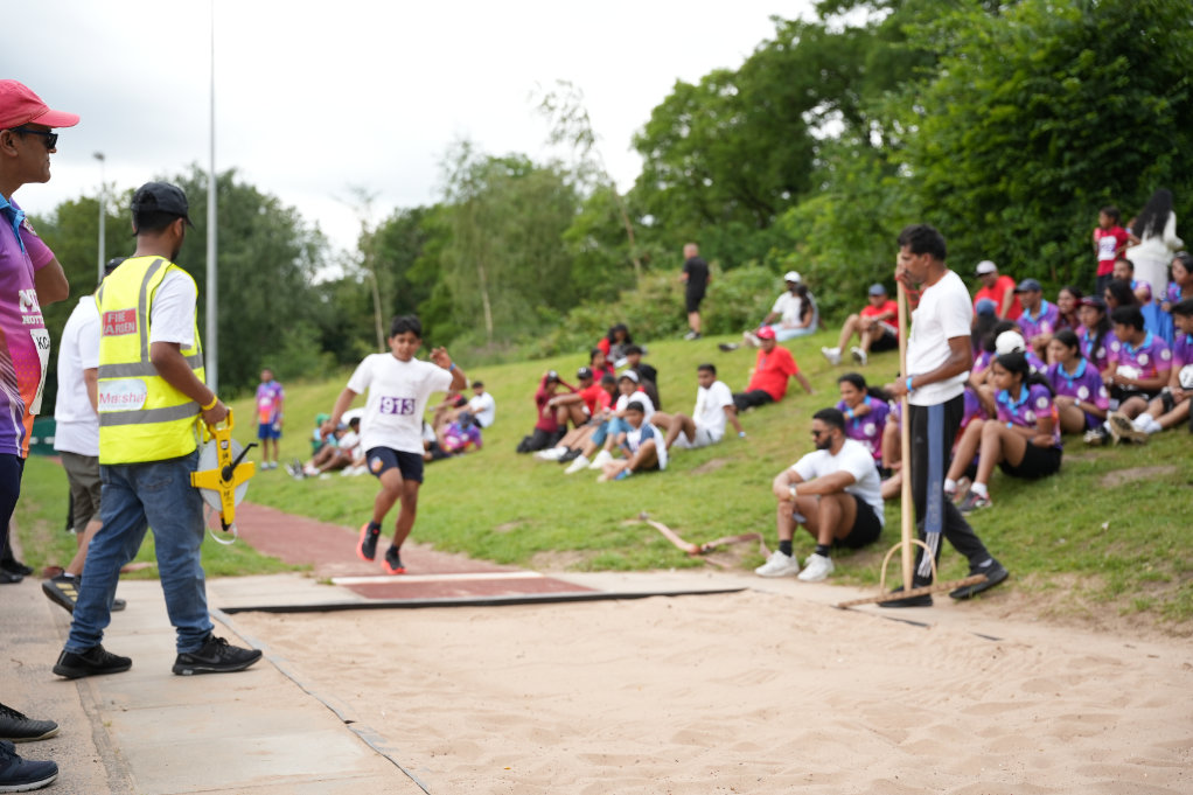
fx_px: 1484
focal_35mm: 45
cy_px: 398
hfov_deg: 43.8
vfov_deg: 30.0
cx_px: 596
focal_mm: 44.8
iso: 250
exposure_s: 1/1250
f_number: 2.8
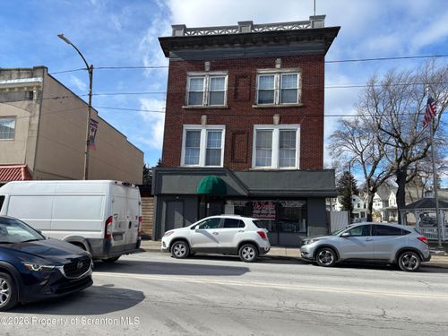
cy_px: 168
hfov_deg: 67.3
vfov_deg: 53.1
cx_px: 224
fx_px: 336
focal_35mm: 26
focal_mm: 5.96
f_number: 1.6
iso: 50
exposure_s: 1/3650
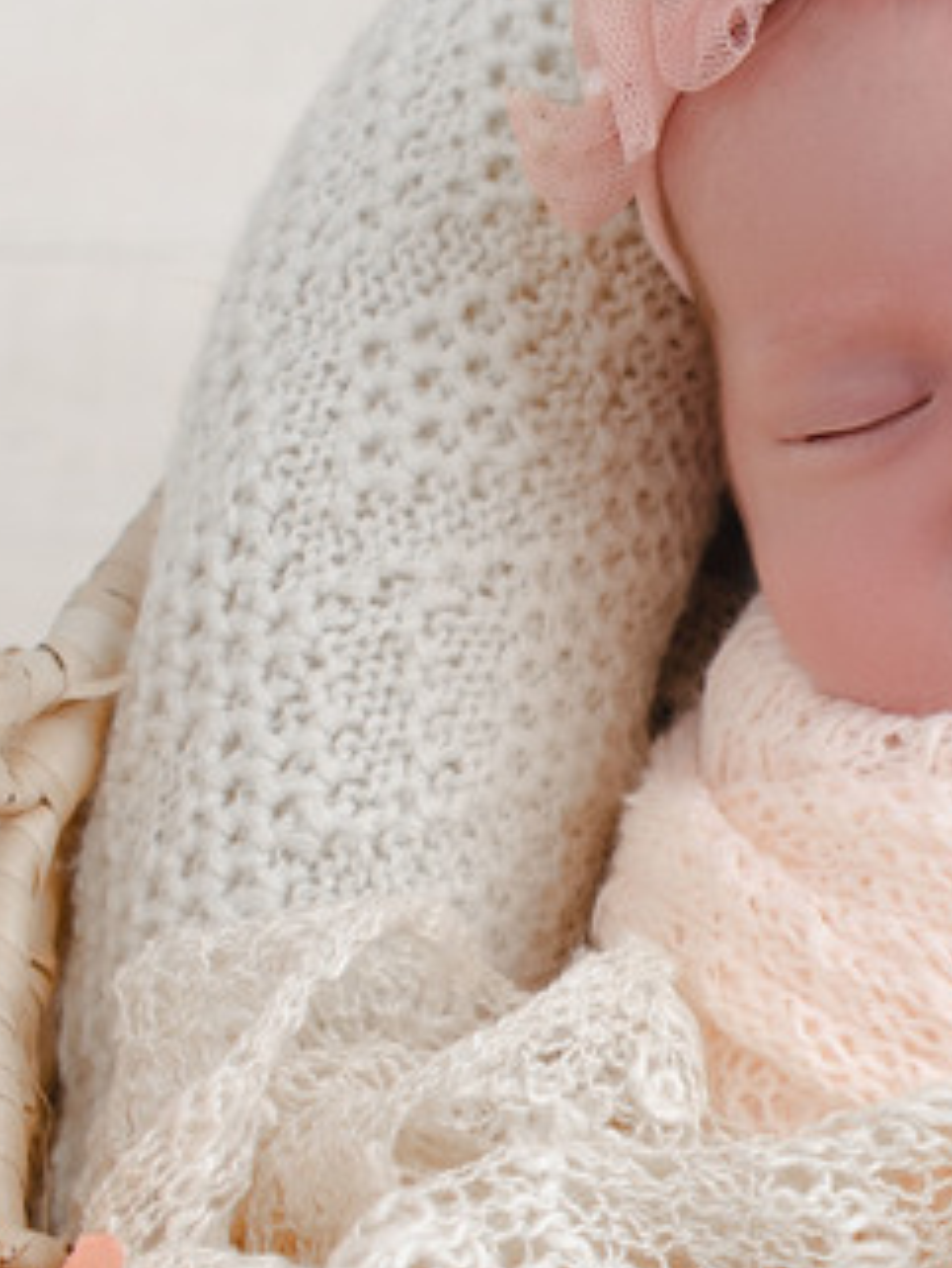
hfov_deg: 10.4
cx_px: 1201
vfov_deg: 14.0
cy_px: 972
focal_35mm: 140
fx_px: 5130
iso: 100
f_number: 2.8
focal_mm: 26
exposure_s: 1/250
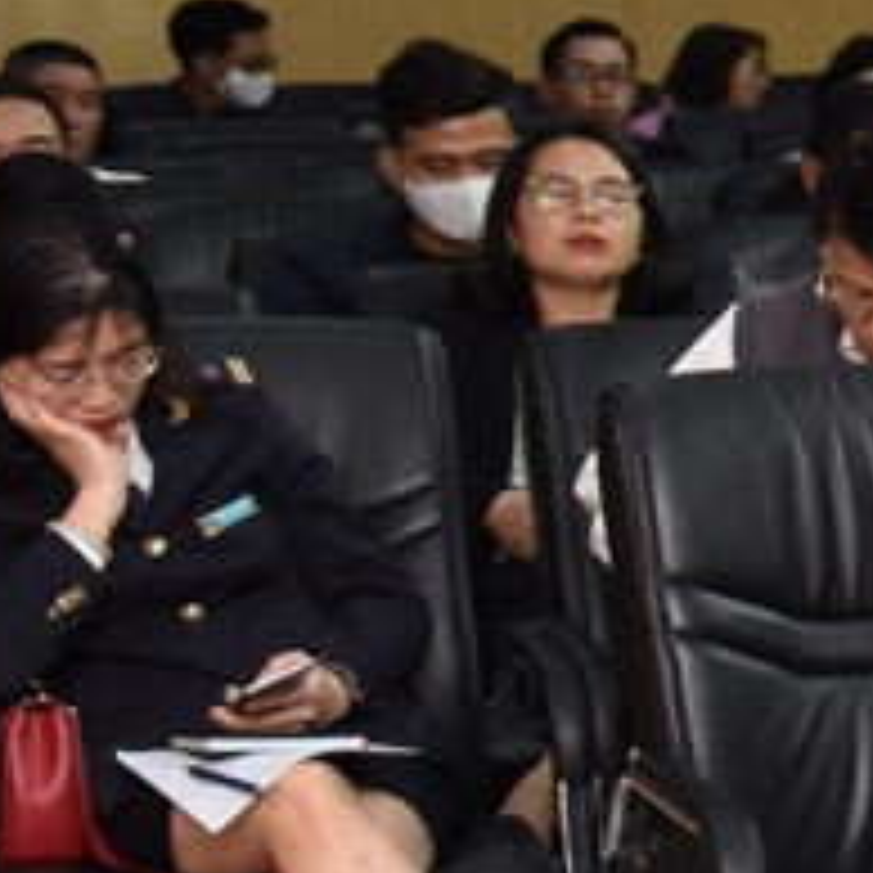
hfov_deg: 7.8
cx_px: 3195
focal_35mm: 169
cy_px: 554
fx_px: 4822
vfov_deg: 10.3
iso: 500
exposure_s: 1/50
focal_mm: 26
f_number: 5.6
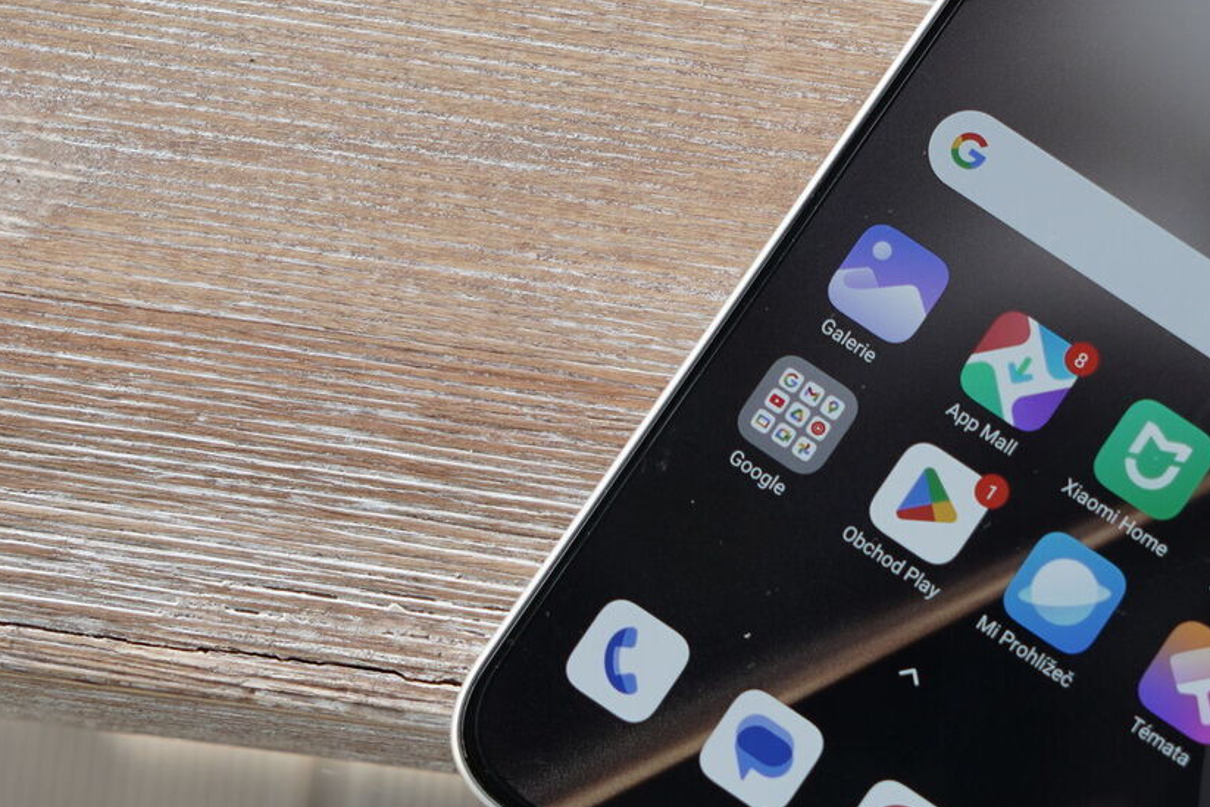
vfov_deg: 11.5
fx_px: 4000
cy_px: 382
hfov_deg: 16.9
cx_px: 1122
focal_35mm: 119
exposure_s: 1/125
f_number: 5.6
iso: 200
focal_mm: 51
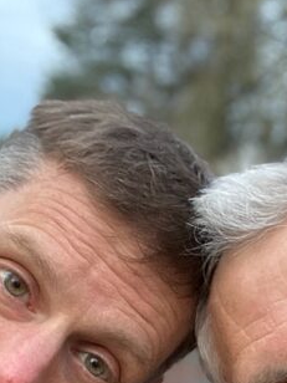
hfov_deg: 18.8
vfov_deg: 22.5
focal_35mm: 78
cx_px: 193
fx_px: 862
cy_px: 491
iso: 160
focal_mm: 2.71
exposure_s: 1/60
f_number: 2.2
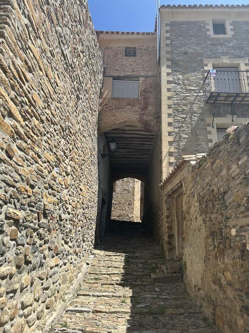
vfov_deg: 67.3
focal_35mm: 26
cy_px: 166
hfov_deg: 53.1
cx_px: 124
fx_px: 249
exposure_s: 1/3257
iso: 50
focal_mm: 5.7
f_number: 1.5
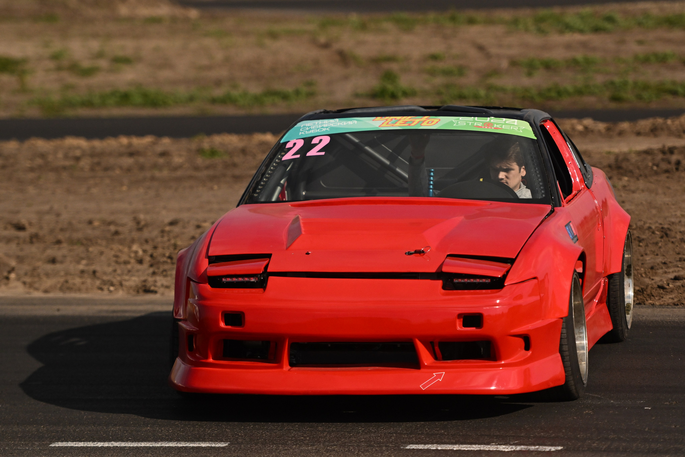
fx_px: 4414
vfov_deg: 5.9
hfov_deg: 8.9
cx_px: 342
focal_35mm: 232
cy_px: 228
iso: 900
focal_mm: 155
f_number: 2.8
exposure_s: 1/32000
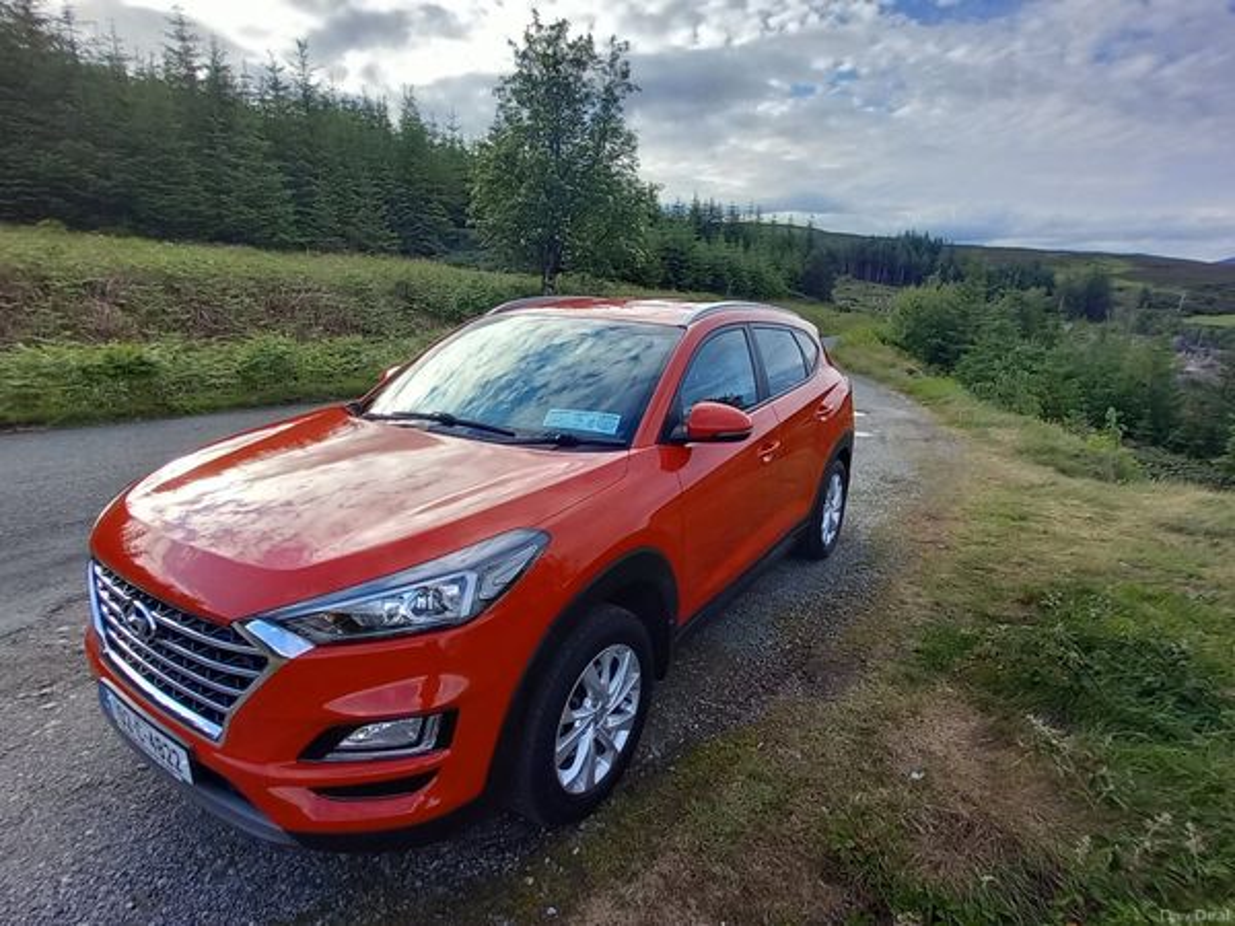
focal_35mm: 13
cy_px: 463
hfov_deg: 106.2
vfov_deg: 89.9
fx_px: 464
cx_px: 618
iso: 50
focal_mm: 1.13
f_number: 2.2
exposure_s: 1/291
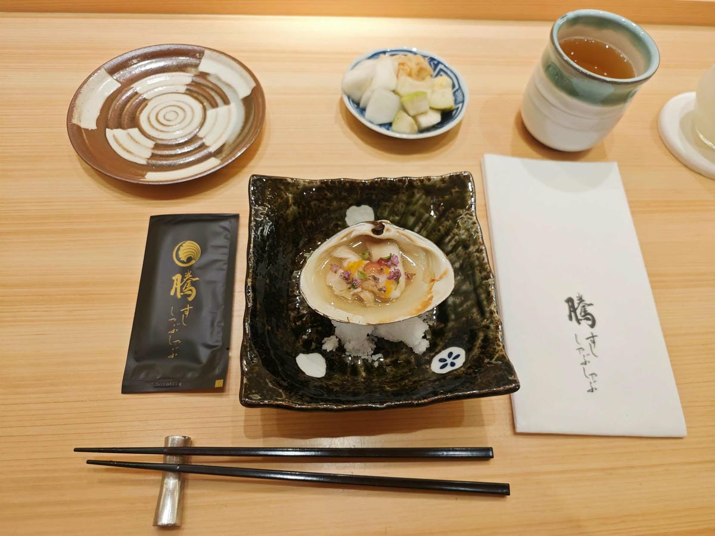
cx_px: 358
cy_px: 268
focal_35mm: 23
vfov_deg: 58.9
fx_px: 475
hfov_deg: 73.9
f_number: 2
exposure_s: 1/600
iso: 1250
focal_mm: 8.72
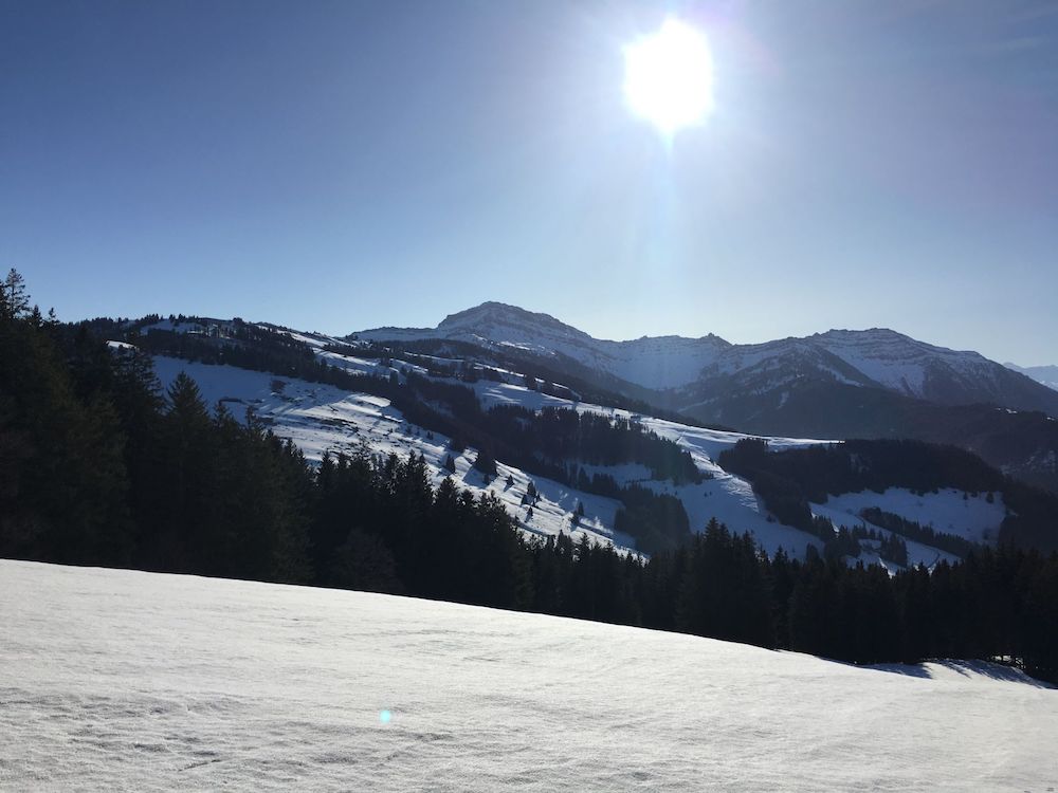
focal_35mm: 29
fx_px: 886
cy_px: 396
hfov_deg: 61.7
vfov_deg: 48.2
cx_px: 529
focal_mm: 4.15
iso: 25
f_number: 2.2
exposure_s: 1/4525
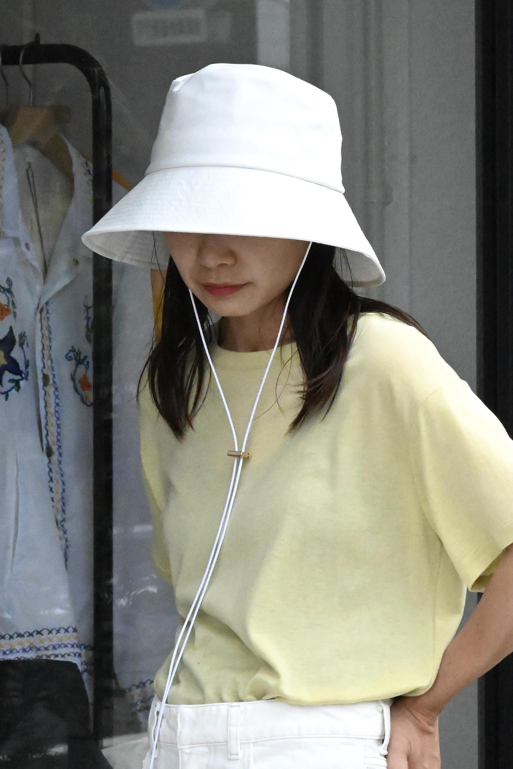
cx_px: 256
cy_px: 384
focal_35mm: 158
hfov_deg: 8.7
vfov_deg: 13.0
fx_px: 3366
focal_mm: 105
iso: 12800
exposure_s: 1/3200
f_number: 16
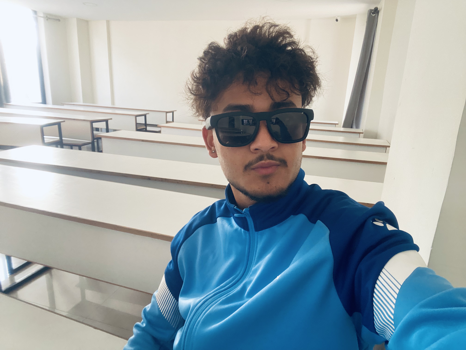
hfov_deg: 73.9
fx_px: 310
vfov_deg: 58.9
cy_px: 175
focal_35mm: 23
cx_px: 233
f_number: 2.2
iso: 400
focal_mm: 2.71
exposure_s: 1/57
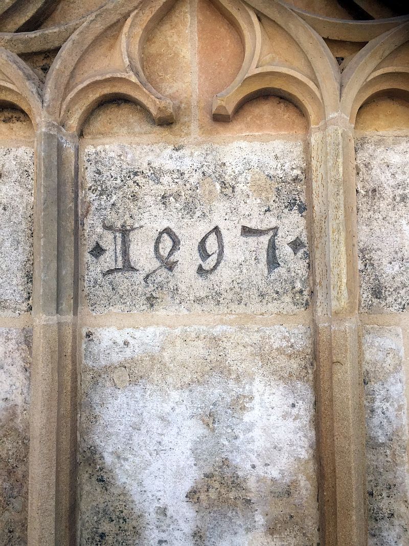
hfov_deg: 48.2
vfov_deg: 61.7
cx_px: 204
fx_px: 457
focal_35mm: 29
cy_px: 273
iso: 32
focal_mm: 4.15
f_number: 2.2
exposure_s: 1/694
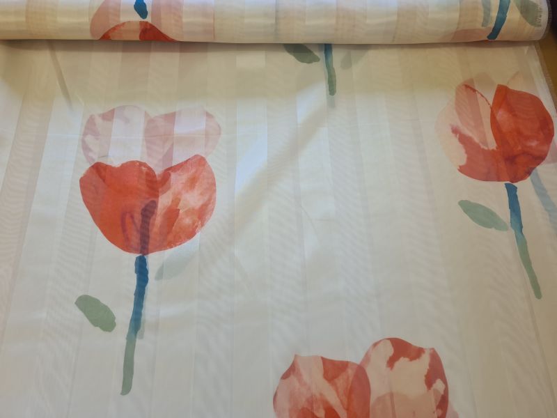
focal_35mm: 26
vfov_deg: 53.1
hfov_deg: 67.3
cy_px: 209
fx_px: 418
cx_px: 278
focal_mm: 5.4
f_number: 1.8
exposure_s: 1/111
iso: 50
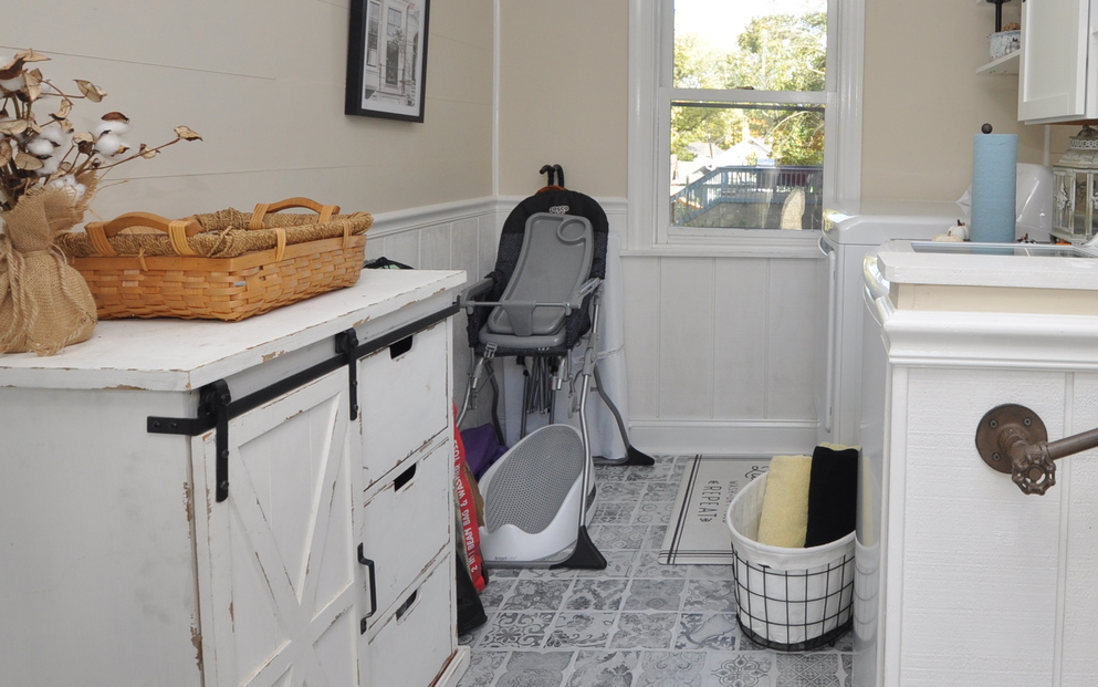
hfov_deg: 68.4
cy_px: 176
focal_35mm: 25
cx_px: 807
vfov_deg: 47.5
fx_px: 748
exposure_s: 1/125
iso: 400
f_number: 5.6
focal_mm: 10
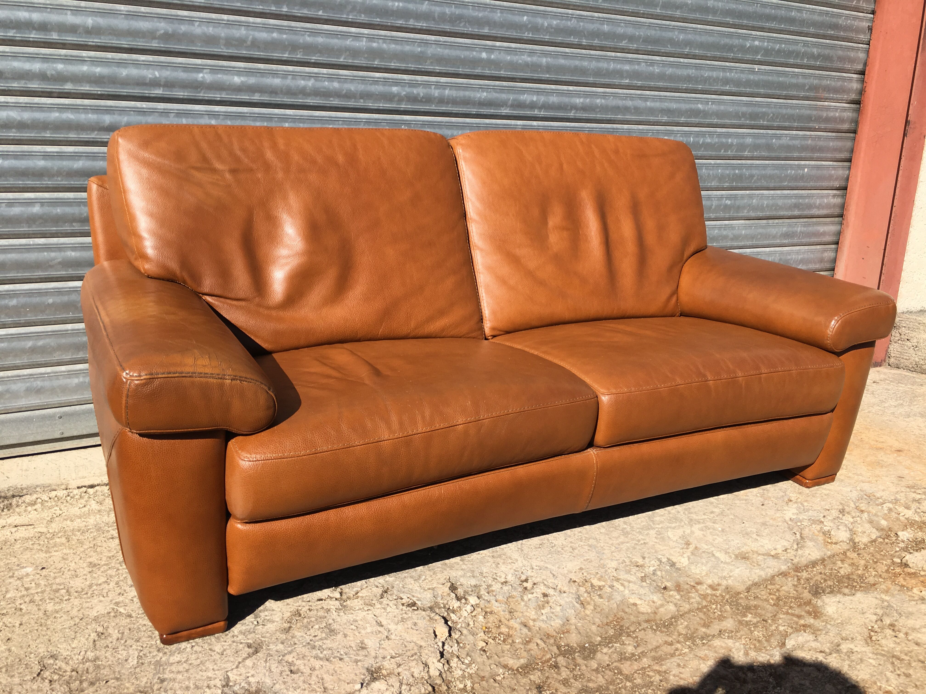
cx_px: 463
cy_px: 347
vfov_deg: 48.2
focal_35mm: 29
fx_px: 776
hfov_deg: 61.7
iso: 25
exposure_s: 1/1748
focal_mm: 4.15
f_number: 2.2
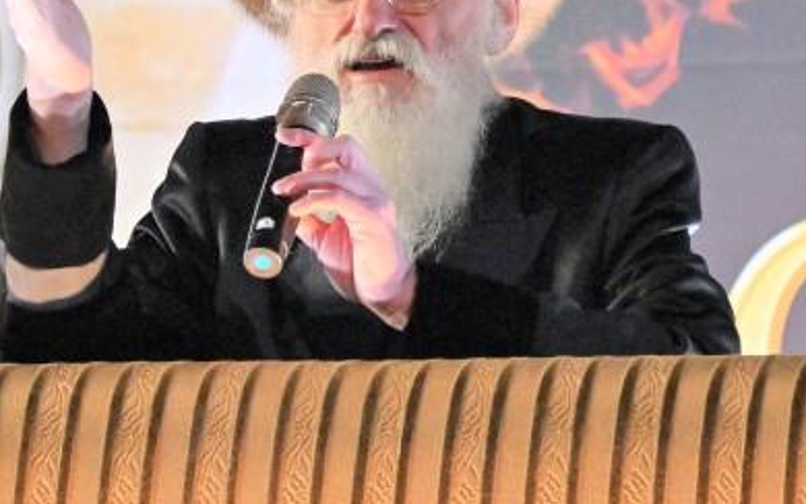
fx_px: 10591
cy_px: 85
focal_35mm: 482
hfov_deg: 4.4
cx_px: 345
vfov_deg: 2.7
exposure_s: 1/125
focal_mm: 120
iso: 2000
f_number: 4
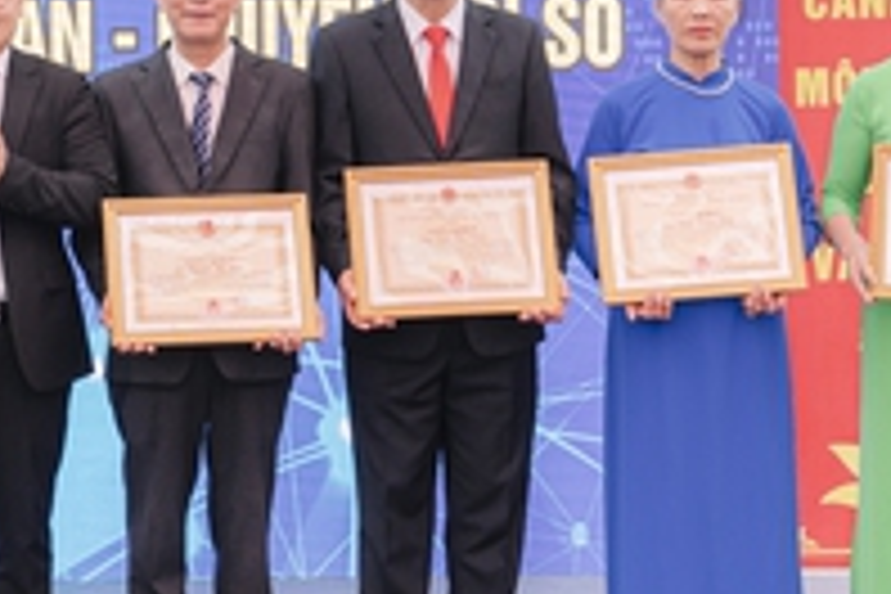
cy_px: 45
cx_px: 68
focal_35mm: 166
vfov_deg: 8.2
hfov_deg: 12.3
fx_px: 4108
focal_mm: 49.9
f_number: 3.5
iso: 800
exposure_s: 1/200
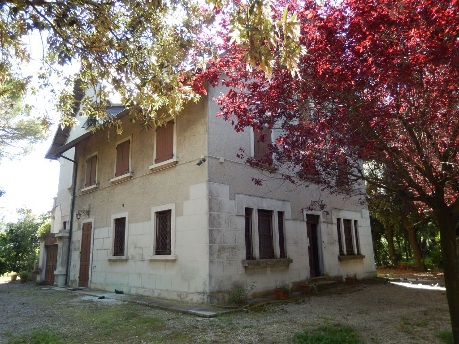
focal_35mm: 25
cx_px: 230
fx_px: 331
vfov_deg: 54.9
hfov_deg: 69.4
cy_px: 172
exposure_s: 1/125
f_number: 3.4
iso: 125
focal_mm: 4.5
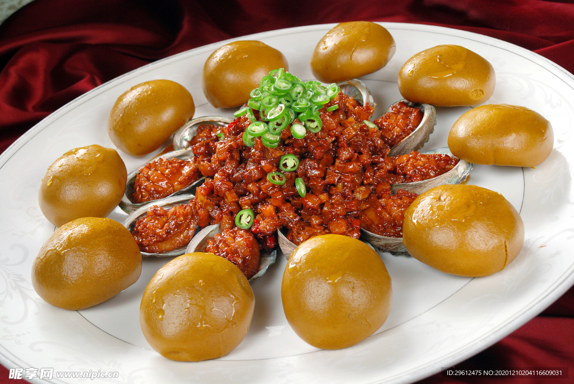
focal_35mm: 75
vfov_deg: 18.2
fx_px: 1197
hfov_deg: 27.0
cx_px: 287
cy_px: 192
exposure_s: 1/2.5
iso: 200
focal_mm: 50
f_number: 8
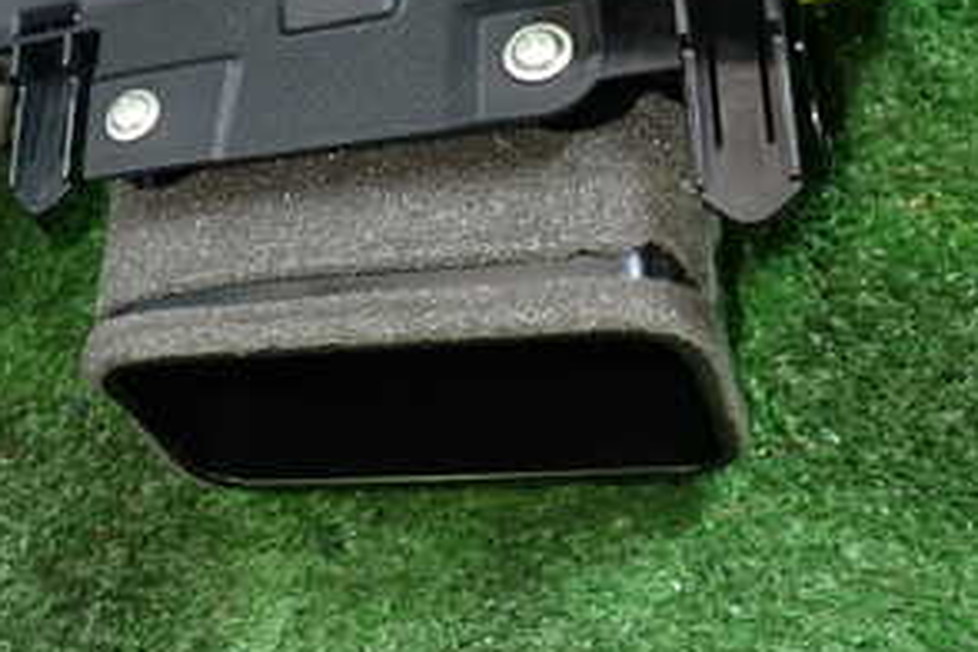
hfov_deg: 35.7
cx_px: 130
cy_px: 116
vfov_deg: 25.0
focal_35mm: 53
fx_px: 1440
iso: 200
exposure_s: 1/30
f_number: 2
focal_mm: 4.5
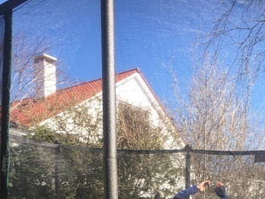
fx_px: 536
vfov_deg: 19.1
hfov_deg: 27.8
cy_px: 274
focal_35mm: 70
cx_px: 136
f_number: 2.2
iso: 25
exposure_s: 1/450
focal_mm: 4.15
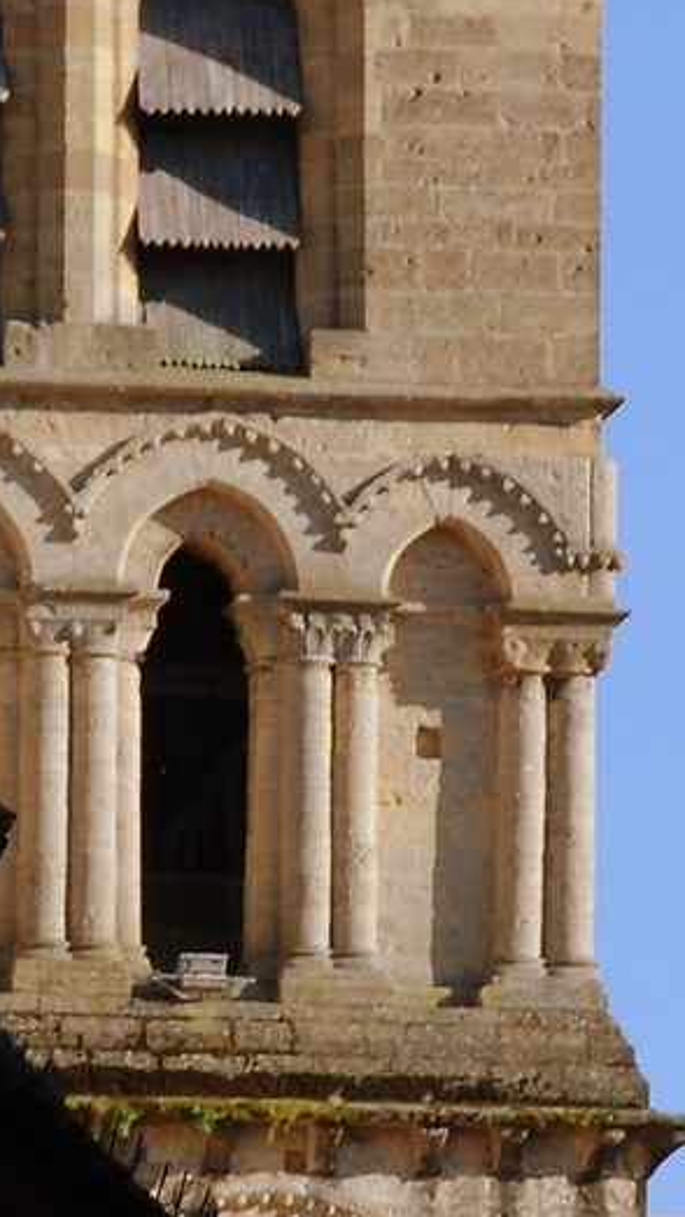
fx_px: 21001
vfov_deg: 3.3
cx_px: 426
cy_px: 968
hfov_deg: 1.9
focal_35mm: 651
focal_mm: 90
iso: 200
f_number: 5.6
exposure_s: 1/320
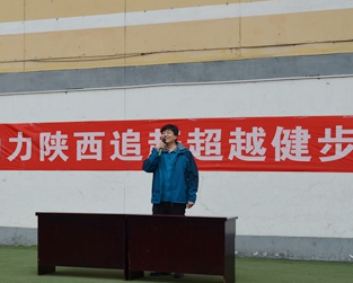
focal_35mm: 69
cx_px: 139
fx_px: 722
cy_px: 152
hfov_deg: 27.4
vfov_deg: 22.2
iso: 110
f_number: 8
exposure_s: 1/250
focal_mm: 32
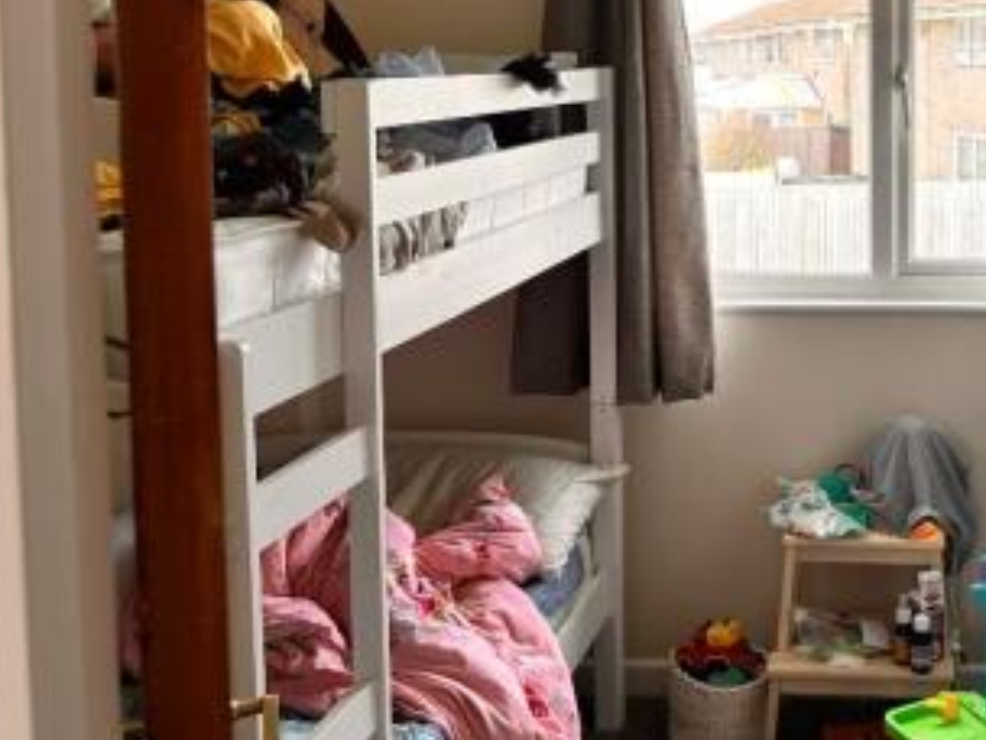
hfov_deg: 38.3
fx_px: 1310
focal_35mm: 46
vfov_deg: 30.8
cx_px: 897
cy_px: 157
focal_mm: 6.86
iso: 80
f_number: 1.78
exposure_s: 1/205
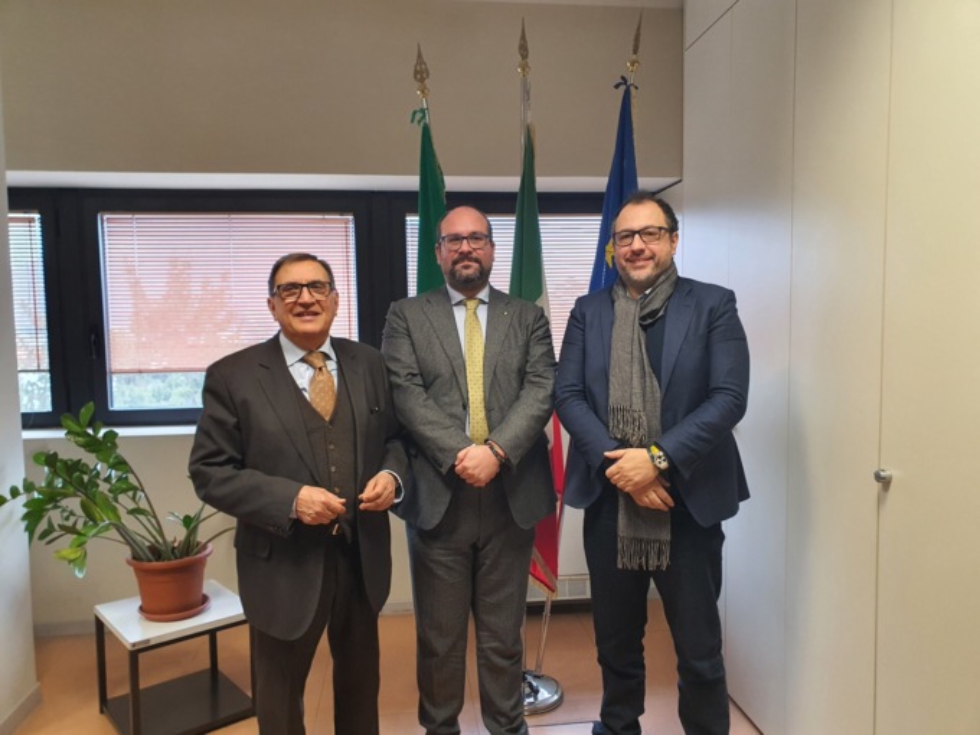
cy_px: 368
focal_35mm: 26
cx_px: 490
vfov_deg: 53.1
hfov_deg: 67.3
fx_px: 736
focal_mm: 4.3
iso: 250
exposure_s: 1/50
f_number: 2.4
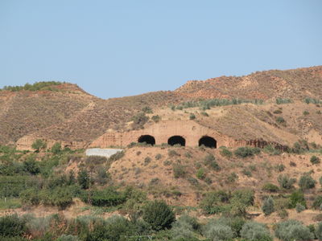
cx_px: 161
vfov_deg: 6.1
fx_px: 2251
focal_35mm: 242
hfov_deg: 8.2
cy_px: 120
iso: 100
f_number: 5.9
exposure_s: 1/440
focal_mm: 61.5
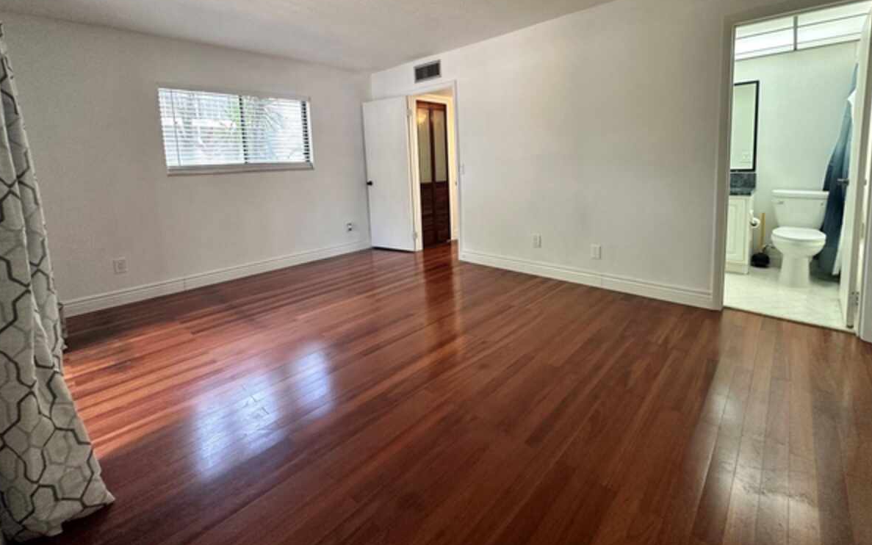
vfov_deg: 70.0
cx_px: 460
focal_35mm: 16
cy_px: 201
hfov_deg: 97.7
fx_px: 380
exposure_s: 1/120
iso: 250
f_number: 2.2
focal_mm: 2.22
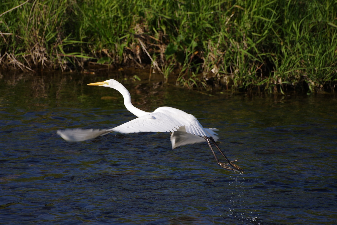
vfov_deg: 3.0
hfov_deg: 4.5
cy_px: 112
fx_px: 4249
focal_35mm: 454
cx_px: 170
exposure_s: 1/500
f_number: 5.6
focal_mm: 300
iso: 100
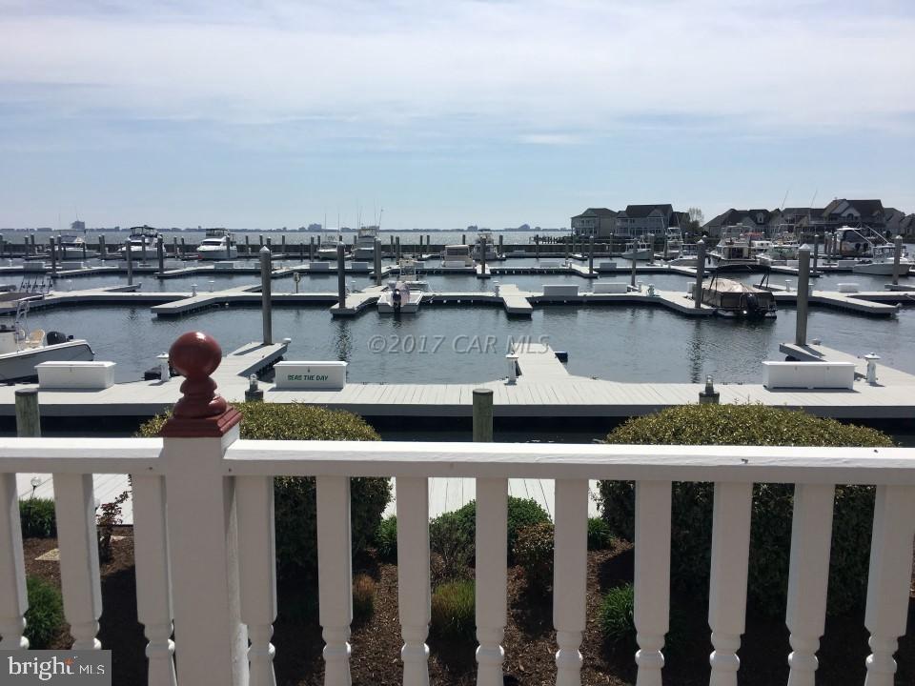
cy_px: 343
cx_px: 458
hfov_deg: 61.7
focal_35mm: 29
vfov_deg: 48.2
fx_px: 767
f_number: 2.2
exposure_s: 1/3663
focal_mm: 4.15
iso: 25
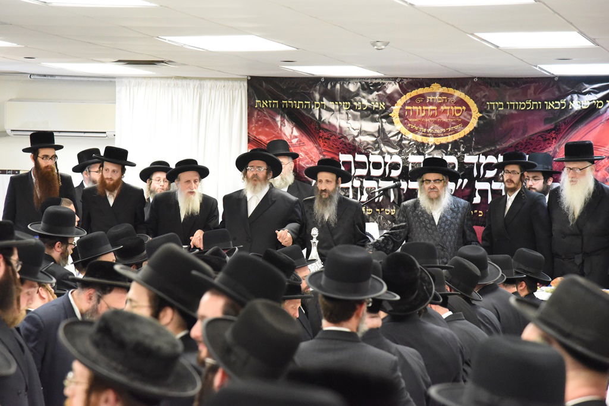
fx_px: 2030
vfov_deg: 11.4
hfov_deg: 17.1
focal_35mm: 120
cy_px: 203
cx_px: 304
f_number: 5.6
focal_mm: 120
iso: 12800
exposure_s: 1/250
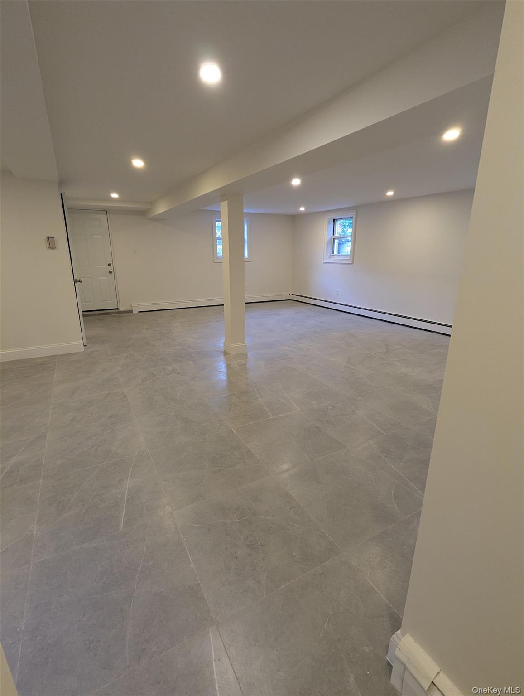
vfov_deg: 94.4
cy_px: 348
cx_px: 262
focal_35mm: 16
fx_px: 322
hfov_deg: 78.3
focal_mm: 2.35
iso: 95
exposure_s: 1/23.8
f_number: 2.2
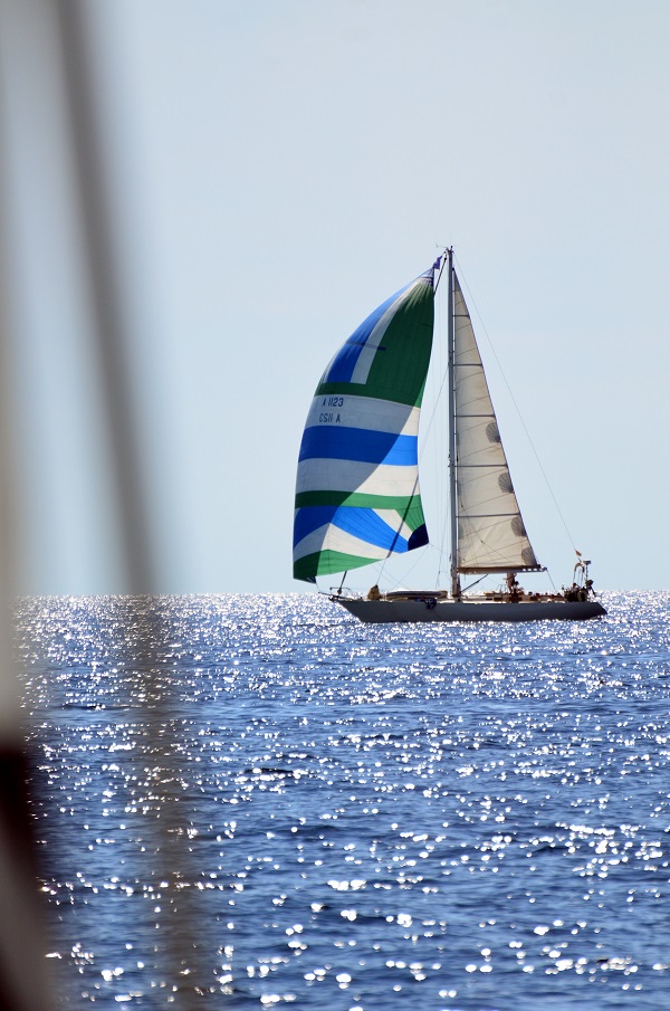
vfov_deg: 4.6
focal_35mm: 450
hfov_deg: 3.0
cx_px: 335
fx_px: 12610
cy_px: 506
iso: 640
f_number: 5.6
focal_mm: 300
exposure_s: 1/5000
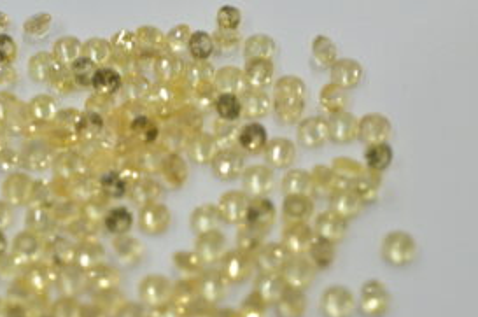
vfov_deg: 15.4
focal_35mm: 88
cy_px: 218
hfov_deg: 23.0
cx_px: 133
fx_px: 1166
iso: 1600
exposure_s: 1/25
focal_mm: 40
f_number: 22
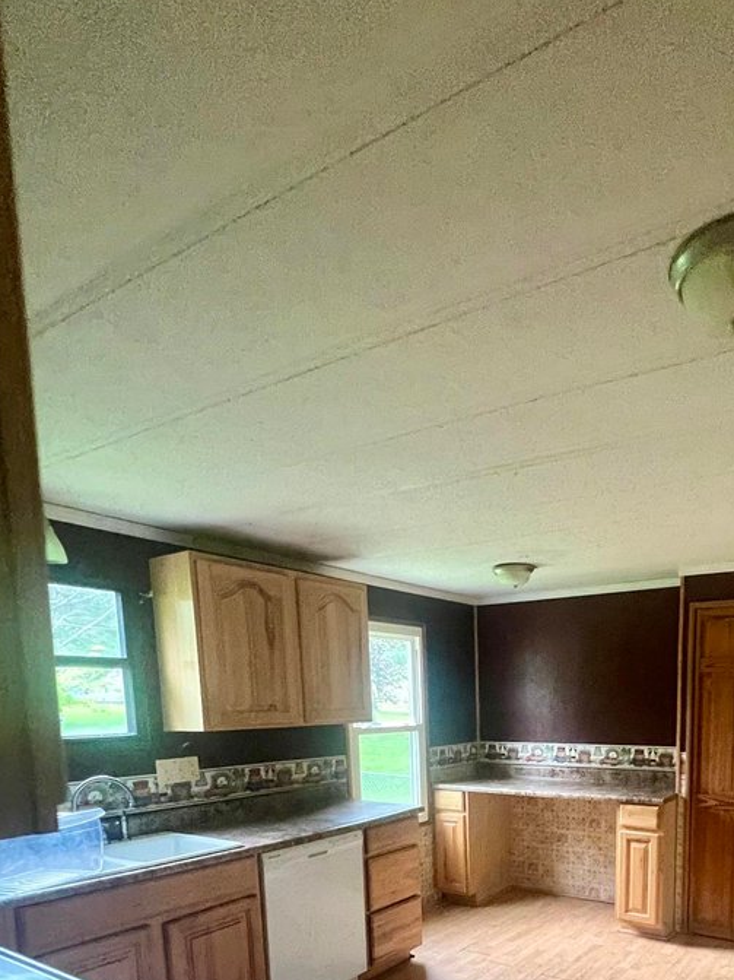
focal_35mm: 22
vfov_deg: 68.7
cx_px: 516
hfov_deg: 59.0
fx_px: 622
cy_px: 791
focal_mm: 1.57
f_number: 1.8
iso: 500
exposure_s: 1/60
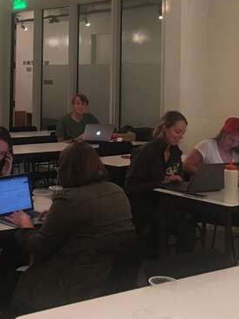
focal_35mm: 63
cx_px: 22
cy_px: 70
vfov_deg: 30.1
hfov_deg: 22.7
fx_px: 580
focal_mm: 4.15
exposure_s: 1/10
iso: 80
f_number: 2.2
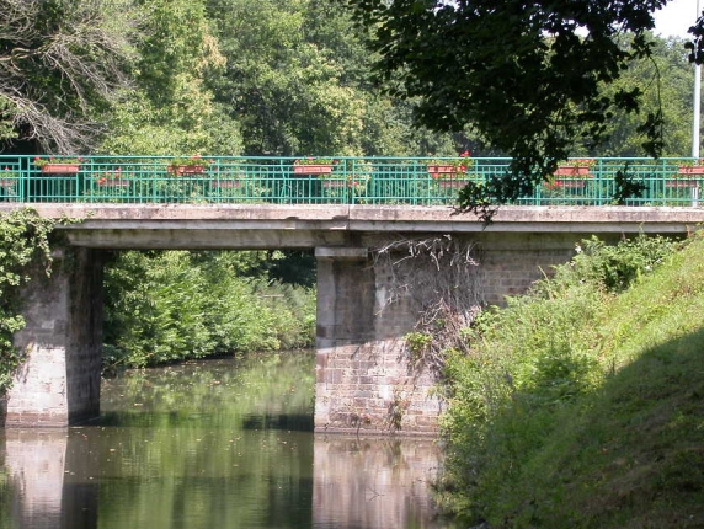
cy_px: 266
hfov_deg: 14.4
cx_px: 297
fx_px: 2789
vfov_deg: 10.8
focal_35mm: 137
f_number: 4.9
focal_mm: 23.8
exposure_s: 1/219
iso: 100
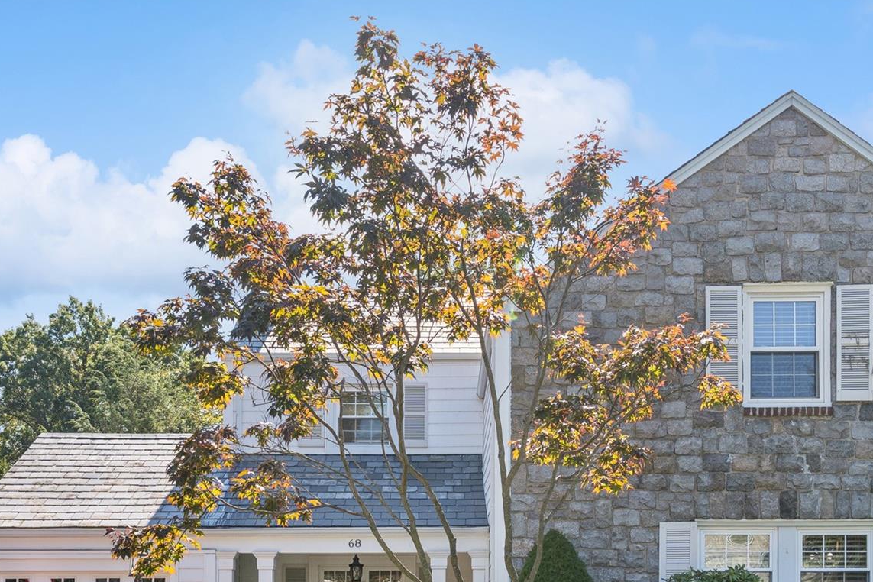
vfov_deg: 30.0
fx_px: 1043
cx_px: 514
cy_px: 511
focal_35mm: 43
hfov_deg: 45.2
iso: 400
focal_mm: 24
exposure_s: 1/500
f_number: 8
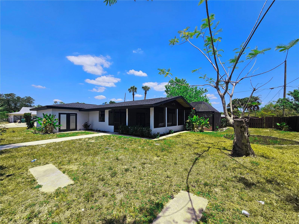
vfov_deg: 89.9
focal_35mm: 13
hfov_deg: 106.2
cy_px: 112
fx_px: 112
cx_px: 150
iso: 50
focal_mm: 2.2
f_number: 2.2
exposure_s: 1/3333
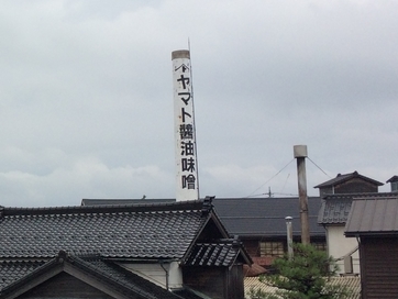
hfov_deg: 21.8
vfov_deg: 18.0
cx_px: -97
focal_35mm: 82
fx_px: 943
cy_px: 139
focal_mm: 4.15
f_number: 2.2
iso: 32
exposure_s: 1/2283
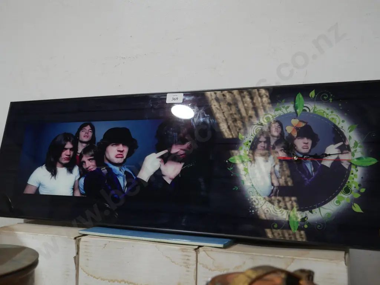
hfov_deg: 49.0
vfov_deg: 37.8
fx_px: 417
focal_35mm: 38
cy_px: 142
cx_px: 190
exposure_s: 1/60
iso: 640
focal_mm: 19
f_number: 4.5
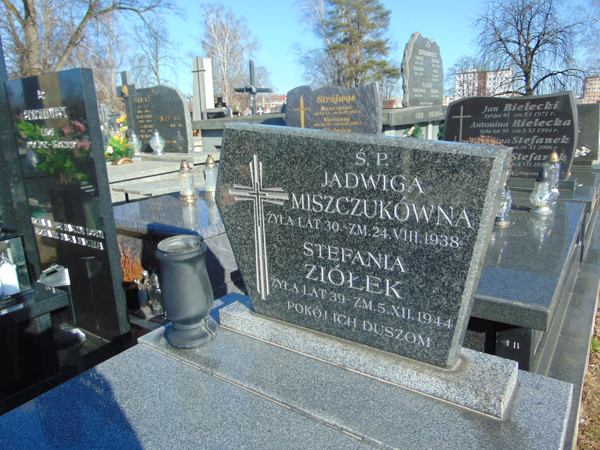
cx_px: 300
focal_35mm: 25
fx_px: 433
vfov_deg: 54.9
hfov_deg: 69.4
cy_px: 225
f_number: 3
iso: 80
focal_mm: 4.5
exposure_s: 1/640
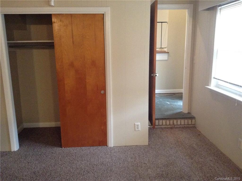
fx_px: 230
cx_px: 121
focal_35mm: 33
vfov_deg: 42.8
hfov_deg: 55.4
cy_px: 90
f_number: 2.4
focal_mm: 3.3
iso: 320
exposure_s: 1/15
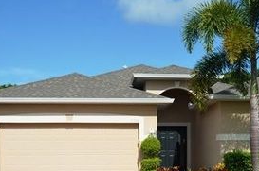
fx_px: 474
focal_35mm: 66
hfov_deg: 30.5
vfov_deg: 20.1
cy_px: 154
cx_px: 151
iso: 400
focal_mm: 24
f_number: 13
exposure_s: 1/640
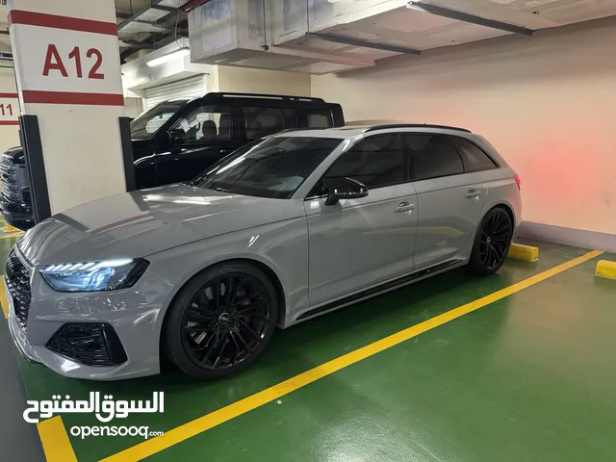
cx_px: 308
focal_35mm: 24
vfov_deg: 56.8
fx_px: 427
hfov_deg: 71.6
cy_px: 231
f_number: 1.78
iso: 800
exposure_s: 1/51
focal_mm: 6.76
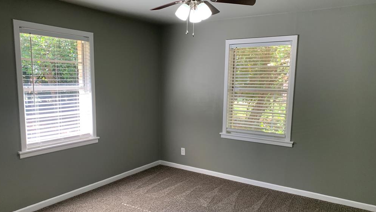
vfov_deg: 40.1
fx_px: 289
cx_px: 188
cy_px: 126
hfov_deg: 66.1
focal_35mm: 29
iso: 100
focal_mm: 4.25
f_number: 1.8
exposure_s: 1/121
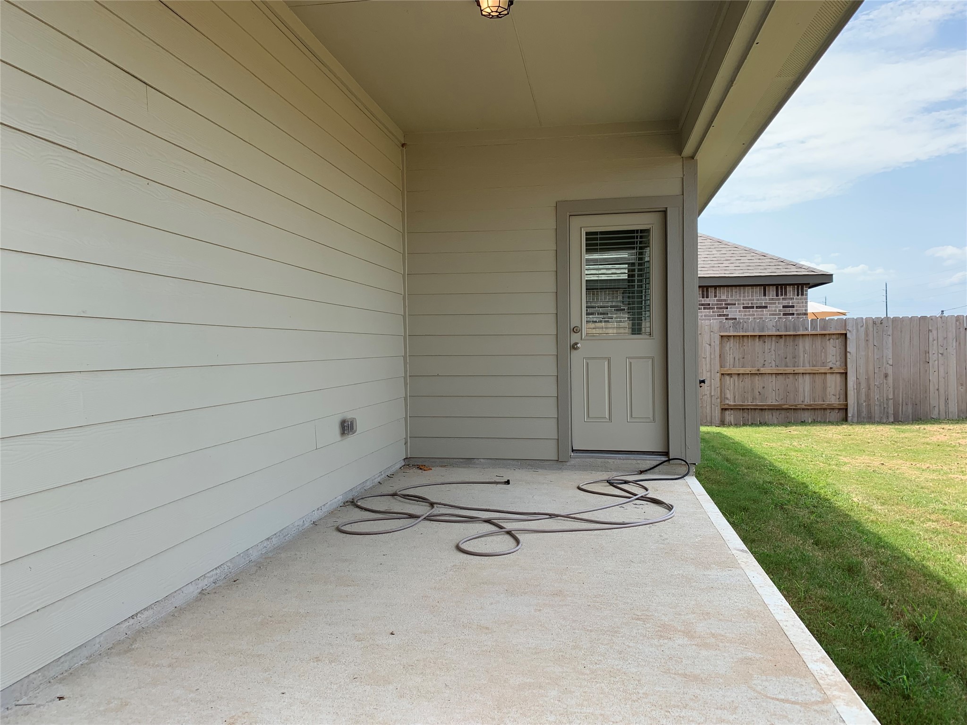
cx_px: 484
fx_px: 726
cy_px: 362
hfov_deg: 67.3
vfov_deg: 53.1
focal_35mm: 26
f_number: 1.8
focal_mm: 4.25
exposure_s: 1/864
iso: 25
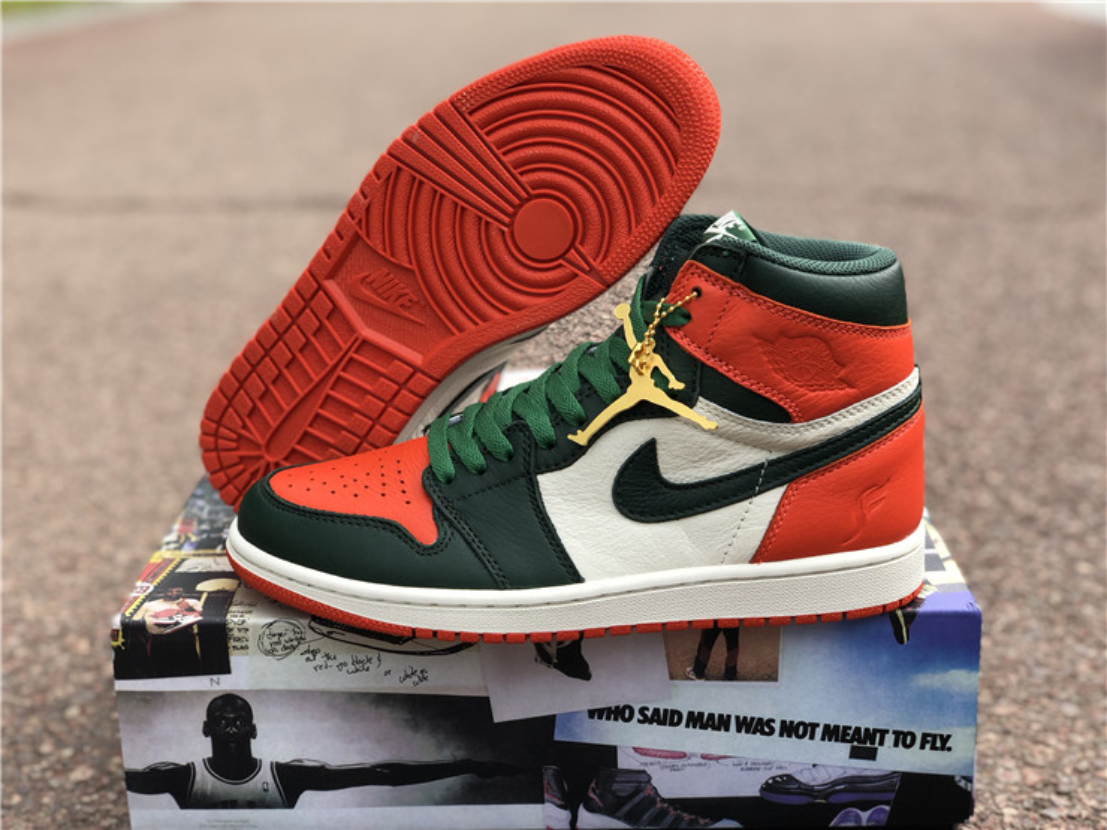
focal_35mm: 52
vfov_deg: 28.0
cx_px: 554
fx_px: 1663
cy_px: 415
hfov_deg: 36.8
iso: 16
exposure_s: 1/209
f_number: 2.4
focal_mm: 6
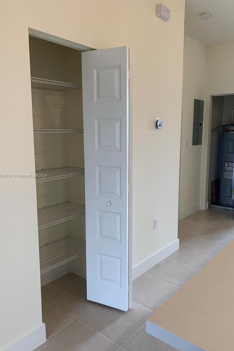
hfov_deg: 46.4
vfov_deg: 65.5
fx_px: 273
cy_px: 176
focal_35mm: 28
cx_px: 128
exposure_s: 1/120
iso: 80
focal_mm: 4.25
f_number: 1.8
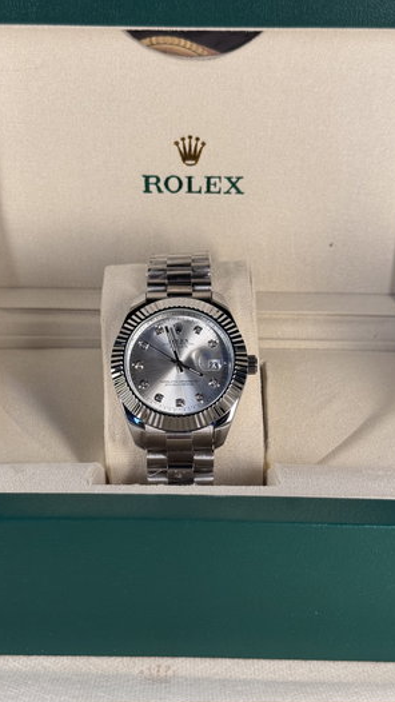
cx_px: 188
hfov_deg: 22.6
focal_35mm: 53
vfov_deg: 39.2
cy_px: 354
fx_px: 987
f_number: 1.78
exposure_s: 1/333
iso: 64
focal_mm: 6.76
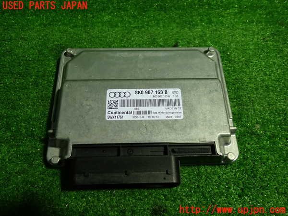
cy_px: 108
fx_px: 250
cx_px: 144
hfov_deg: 60.0
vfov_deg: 46.8
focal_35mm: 30
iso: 200
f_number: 2.3
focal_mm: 5.4
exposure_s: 1/50
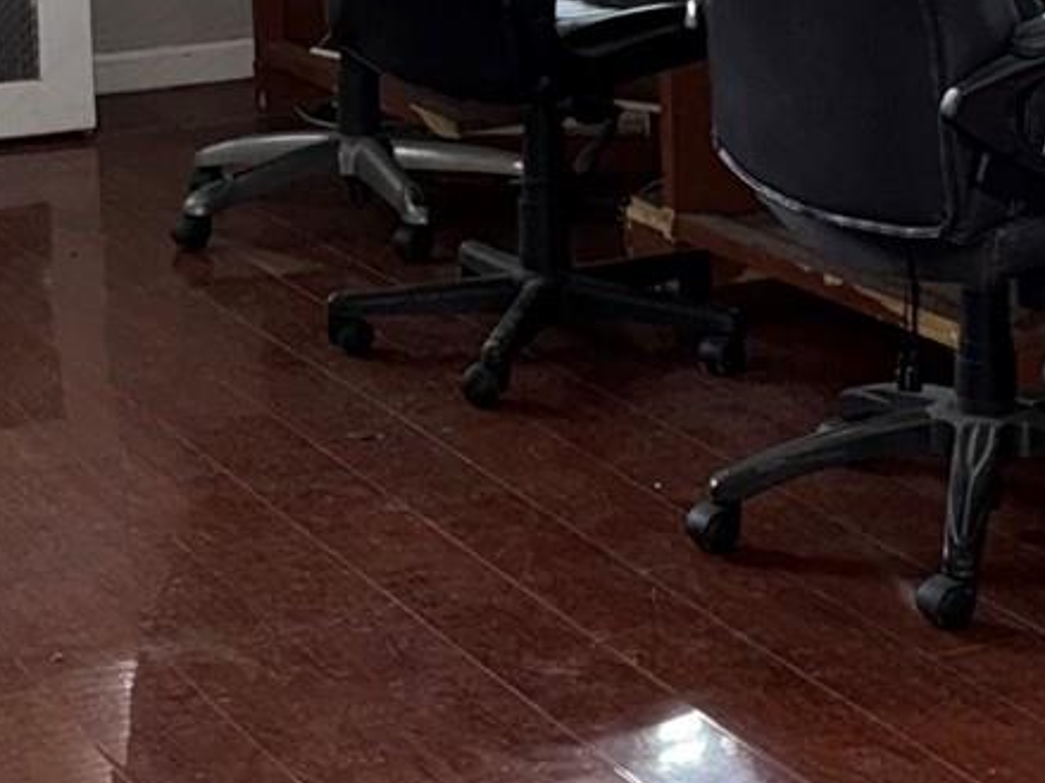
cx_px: 481
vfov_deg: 13.2
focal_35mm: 112
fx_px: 3380
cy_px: 286
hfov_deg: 17.6
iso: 160
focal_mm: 6.76
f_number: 1.78
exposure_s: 1/12
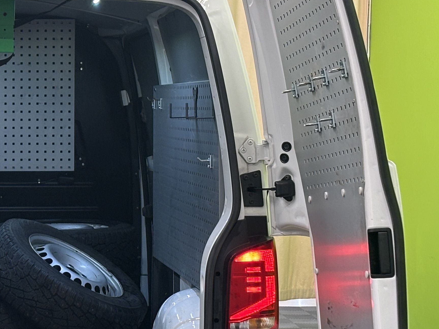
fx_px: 1535
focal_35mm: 121
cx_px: -16
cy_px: 230
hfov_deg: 15.9
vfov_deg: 12.2
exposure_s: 1/50
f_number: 1.6
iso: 50
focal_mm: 5.96
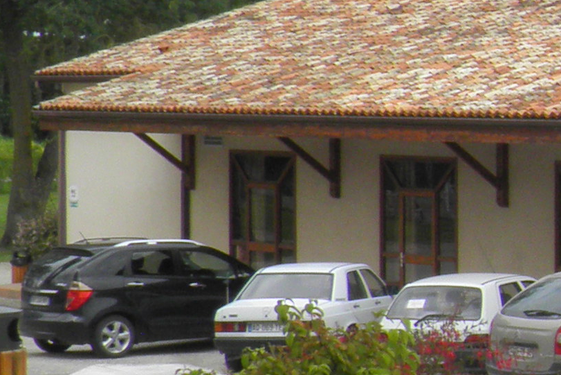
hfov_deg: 11.4
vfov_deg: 8.9
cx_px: 1271
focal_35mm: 154
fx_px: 2400
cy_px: 120
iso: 50
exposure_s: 1/200
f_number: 5.7
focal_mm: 4.9
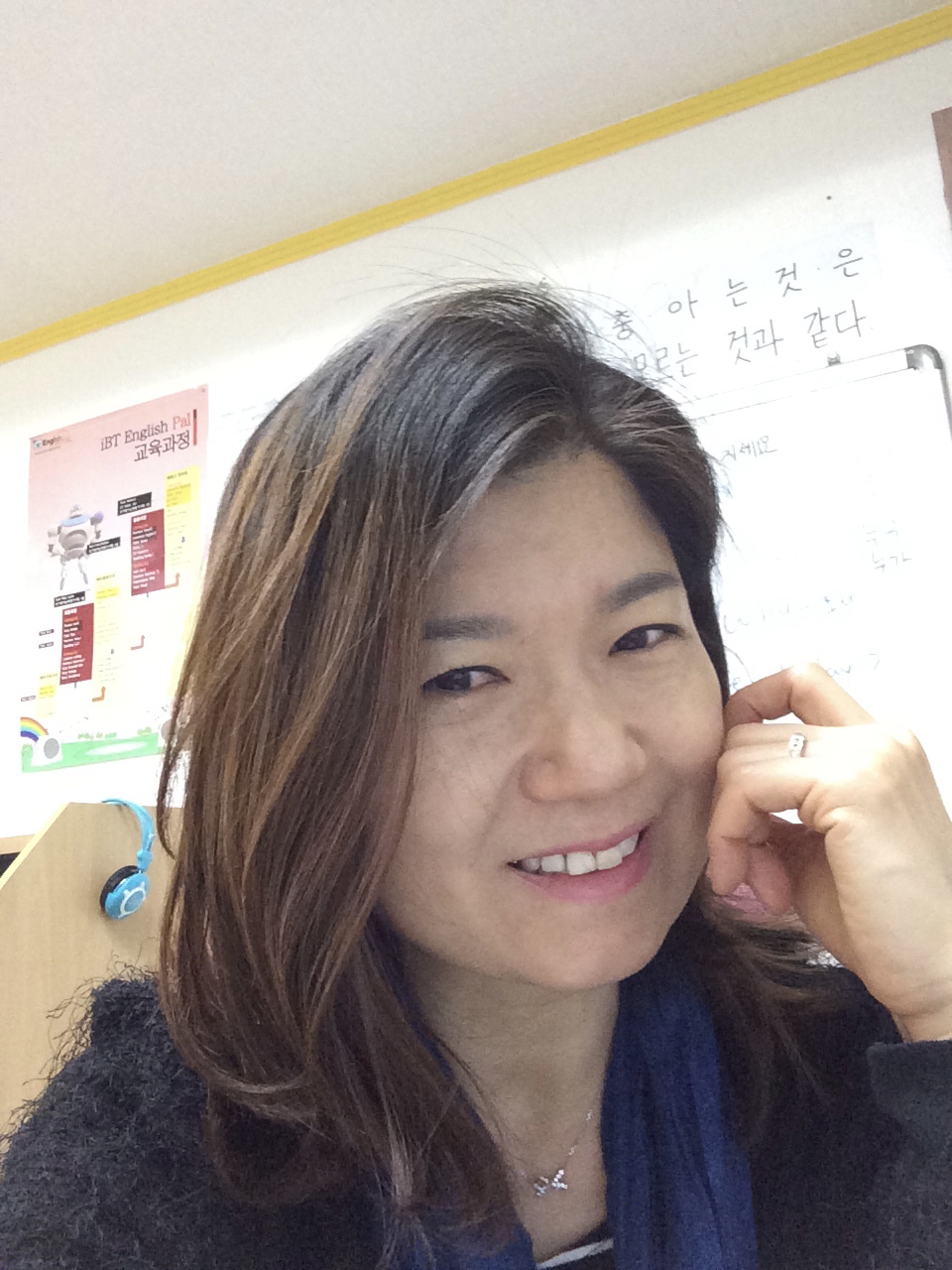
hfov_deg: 42.9
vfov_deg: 55.4
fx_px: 1210
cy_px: 635
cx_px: 476
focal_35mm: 33
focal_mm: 2.15
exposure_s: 1/30
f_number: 2.4
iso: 320
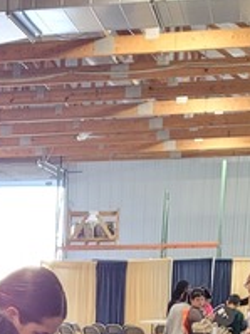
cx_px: -133
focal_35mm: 134
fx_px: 1292
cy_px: 614
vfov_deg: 13.2
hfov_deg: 10.6
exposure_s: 1/40
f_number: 1.8
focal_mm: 5.4
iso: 200
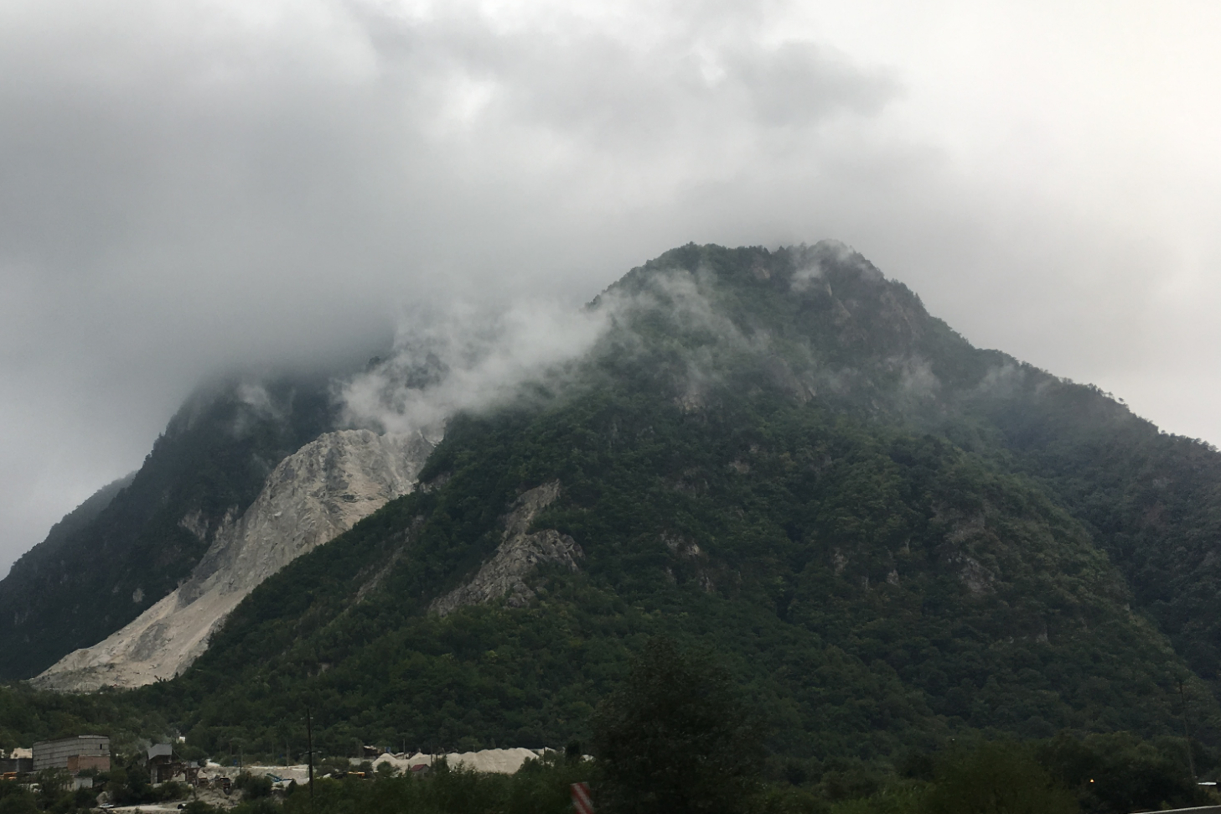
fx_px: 1390
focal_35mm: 41
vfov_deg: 32.4
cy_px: 519
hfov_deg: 46.6
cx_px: 404
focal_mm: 4.15
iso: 25
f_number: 2.2
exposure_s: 1/394
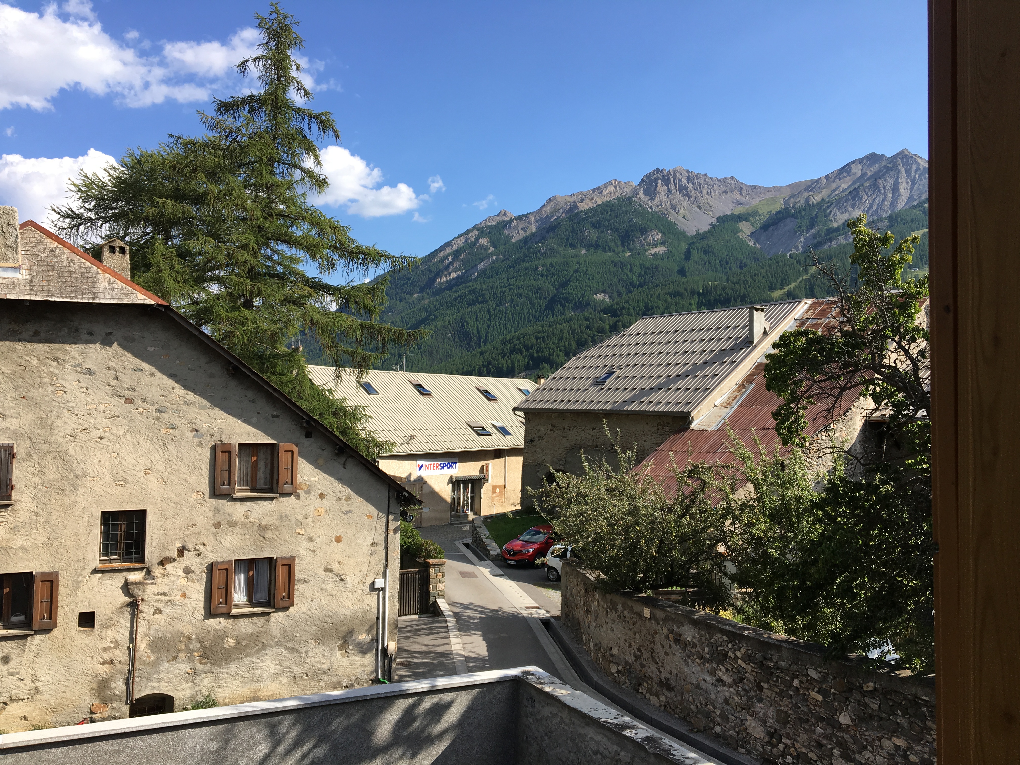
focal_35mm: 29
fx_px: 855
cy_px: 382
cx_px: 510
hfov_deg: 61.7
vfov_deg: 48.2
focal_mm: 4.15
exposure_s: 1/1083
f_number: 2.2
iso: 25
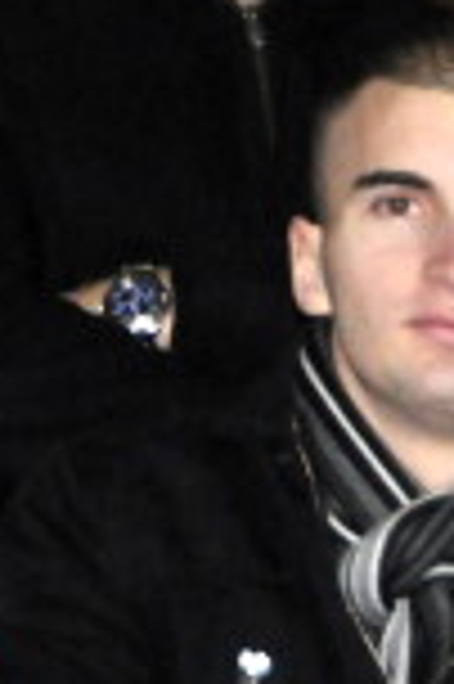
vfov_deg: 3.6
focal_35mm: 566
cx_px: -184
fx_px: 10730
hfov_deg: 2.4
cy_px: -304
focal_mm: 82
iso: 3200
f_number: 5
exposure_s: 1/250
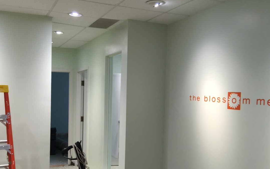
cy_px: 106
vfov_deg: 33.4
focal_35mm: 38
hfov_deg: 51.5
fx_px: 280
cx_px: 131
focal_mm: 4.15
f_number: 2.2
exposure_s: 1/15
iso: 32
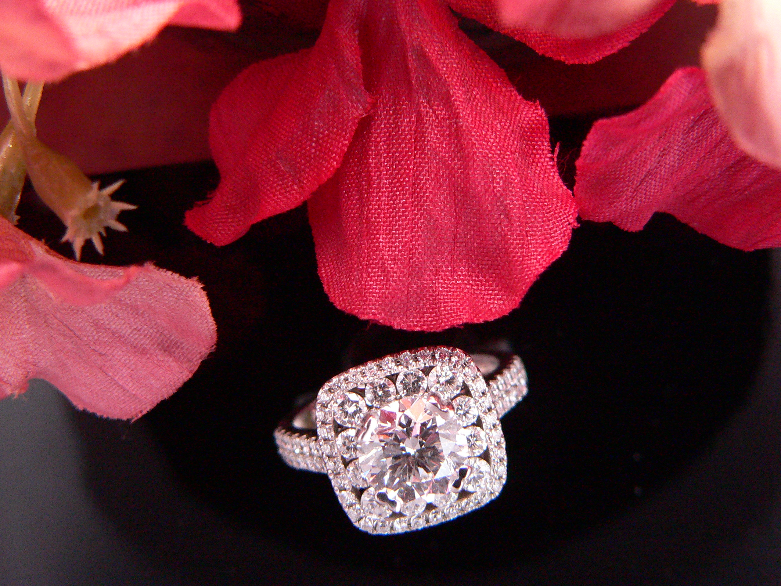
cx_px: 390
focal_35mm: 90
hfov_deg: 21.8
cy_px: 293
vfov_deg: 16.4
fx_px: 2031
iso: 400
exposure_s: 1/15
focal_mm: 15
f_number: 4
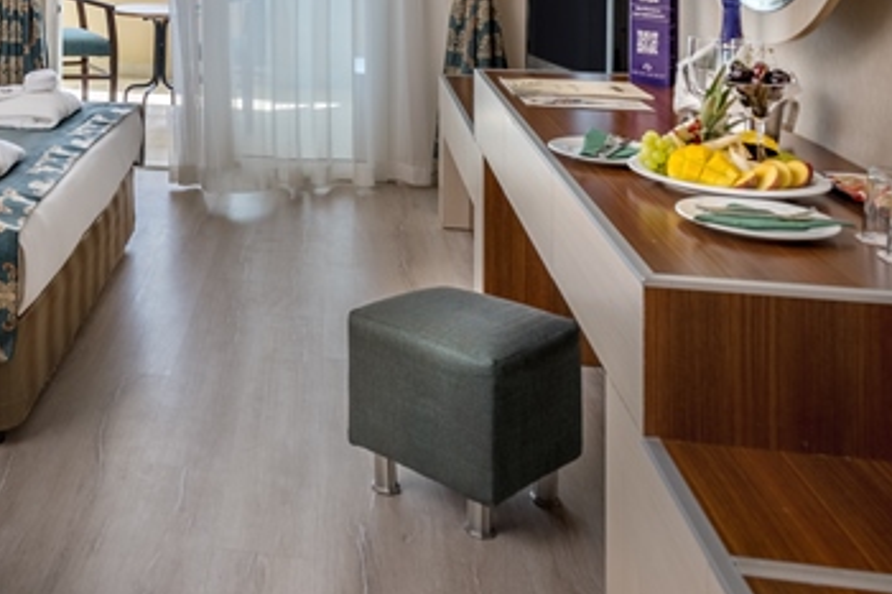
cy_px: -70
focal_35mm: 41
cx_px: 120
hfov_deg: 44.0
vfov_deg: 29.2
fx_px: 1015
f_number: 5.6
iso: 100
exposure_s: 1/400
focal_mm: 14
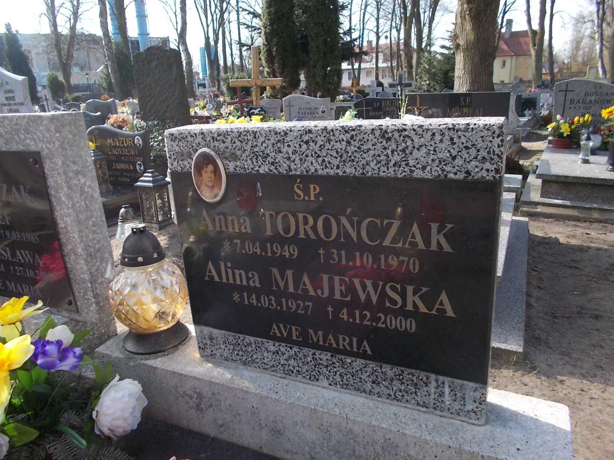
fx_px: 461
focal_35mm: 26
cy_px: 230
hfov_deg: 67.3
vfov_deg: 53.1
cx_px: 307
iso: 80
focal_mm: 4.6
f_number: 3.2
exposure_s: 1/250
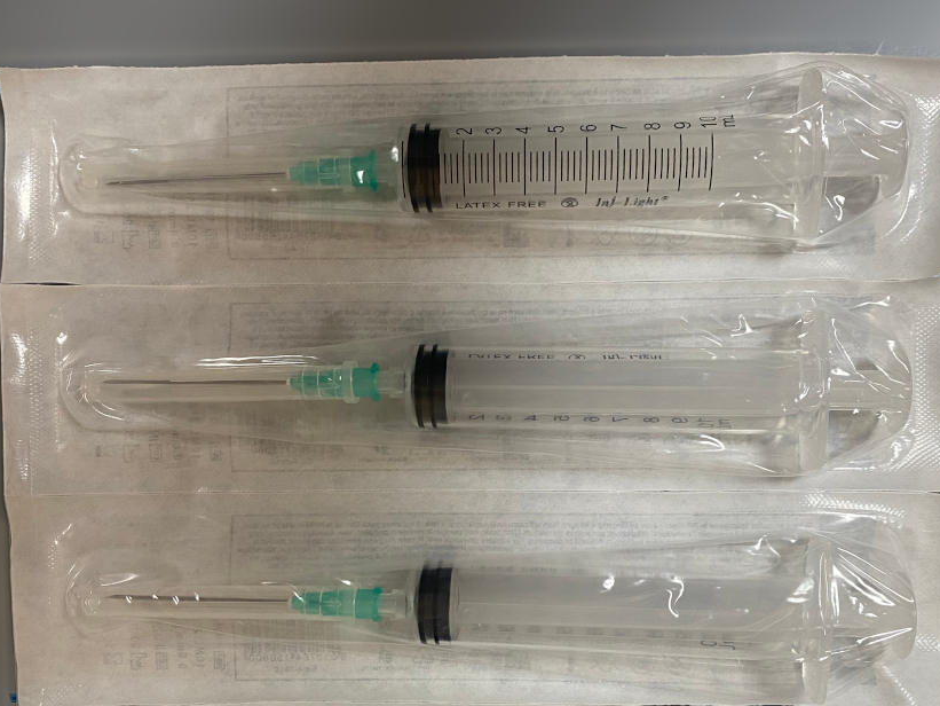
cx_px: 488
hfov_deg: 49.0
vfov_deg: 37.4
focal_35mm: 38
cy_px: 461
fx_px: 1032
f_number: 1.8
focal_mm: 4.25
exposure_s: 1/50
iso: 80
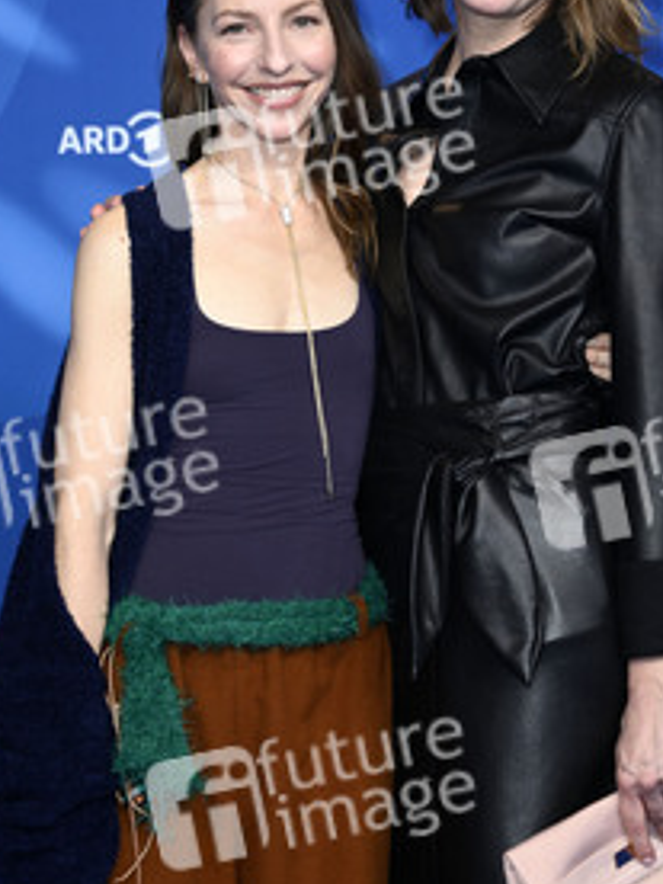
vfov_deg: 15.4
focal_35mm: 128
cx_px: 404
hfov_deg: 11.6
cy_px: 314
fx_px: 3269
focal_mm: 92
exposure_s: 1/250
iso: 1000
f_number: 5.6
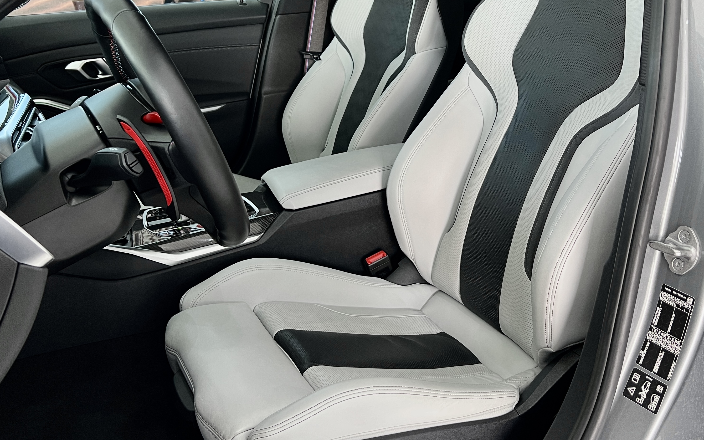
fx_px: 537
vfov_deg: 44.5
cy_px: 212
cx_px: 355
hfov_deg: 66.5
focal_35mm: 28
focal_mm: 5.7
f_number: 1.5
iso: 125
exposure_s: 1/67
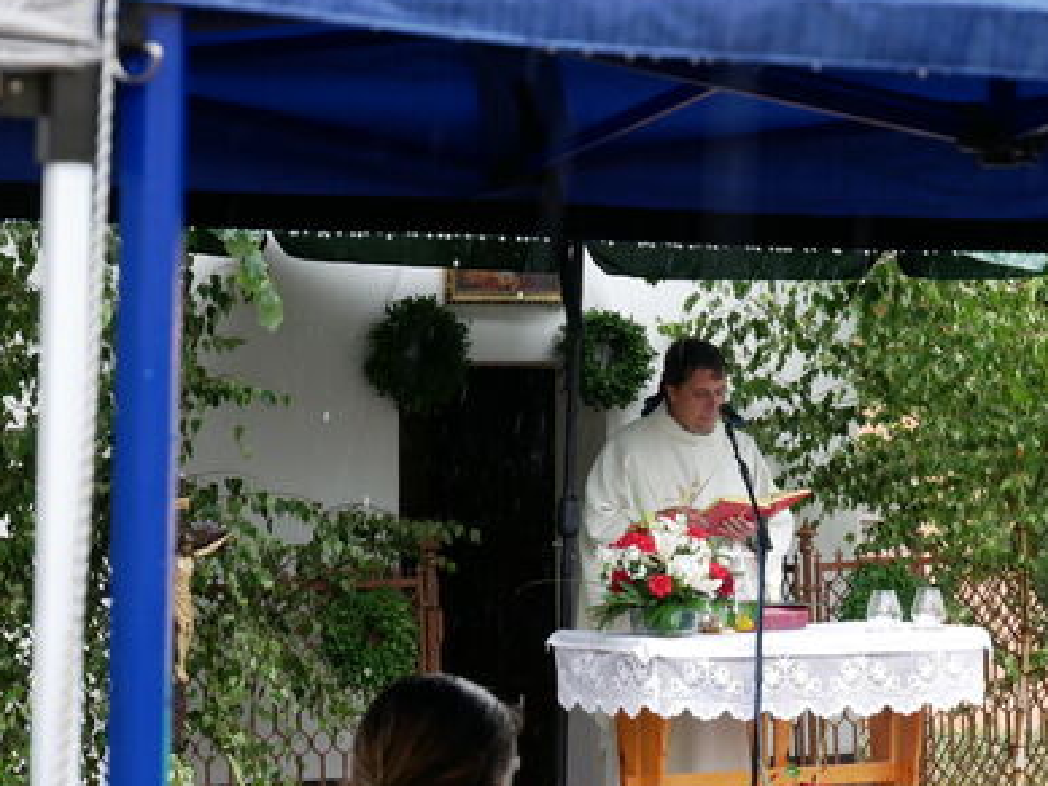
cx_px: 653
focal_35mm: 154
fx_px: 4664
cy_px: 486
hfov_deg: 12.8
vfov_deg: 9.6
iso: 640
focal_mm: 60
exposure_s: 1/250
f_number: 5.6
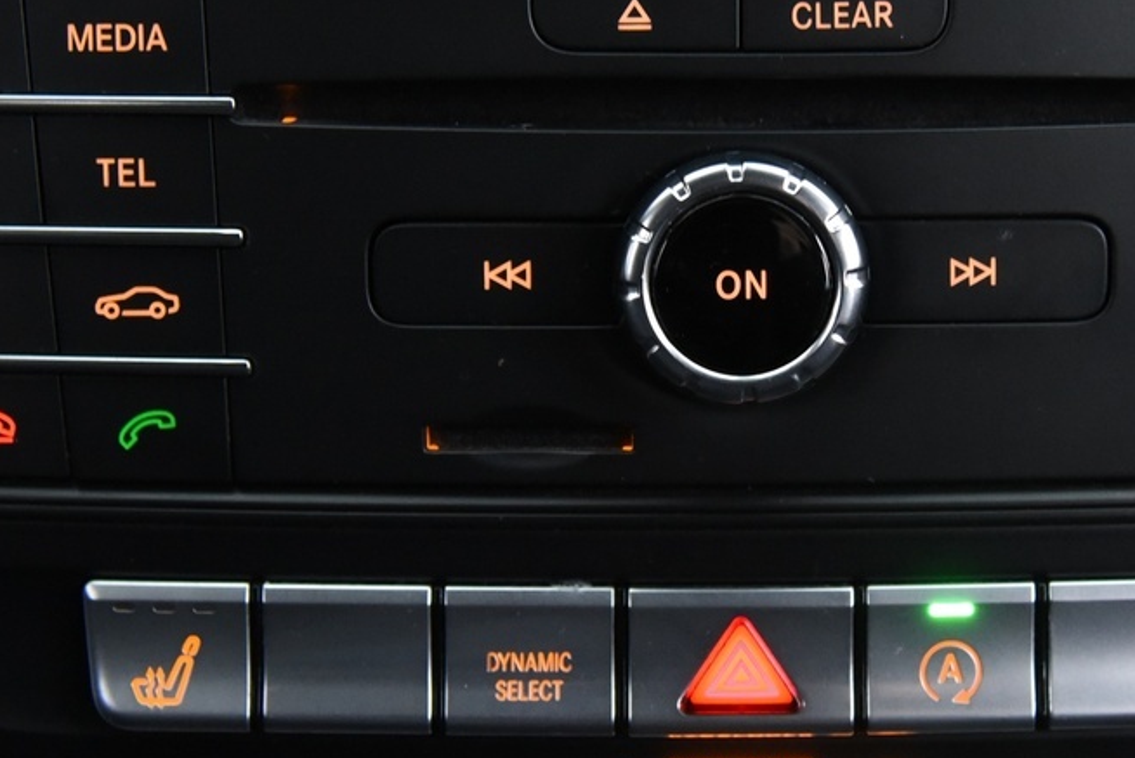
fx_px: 2965
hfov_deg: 21.6
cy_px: 288
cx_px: 734
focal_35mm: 94
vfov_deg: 14.6
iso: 4000
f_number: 4
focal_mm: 38
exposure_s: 1/20
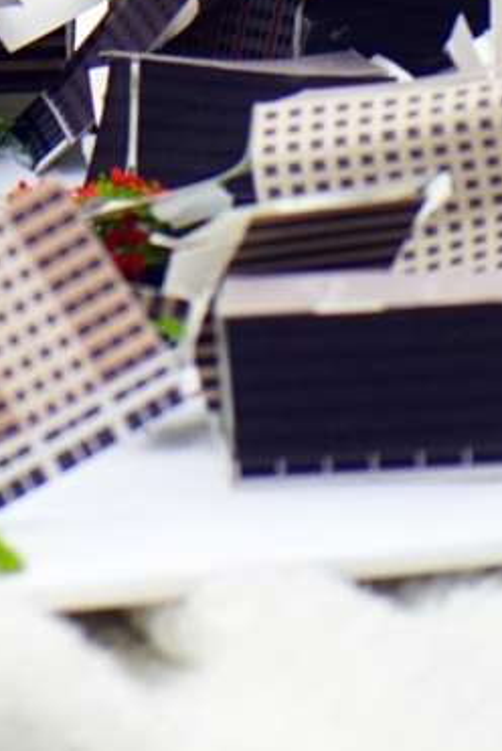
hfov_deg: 2.2
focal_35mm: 618
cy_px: -1835
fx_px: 12901
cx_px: -1304
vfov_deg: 3.2
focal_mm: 85
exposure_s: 1/1250
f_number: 4.5
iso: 400
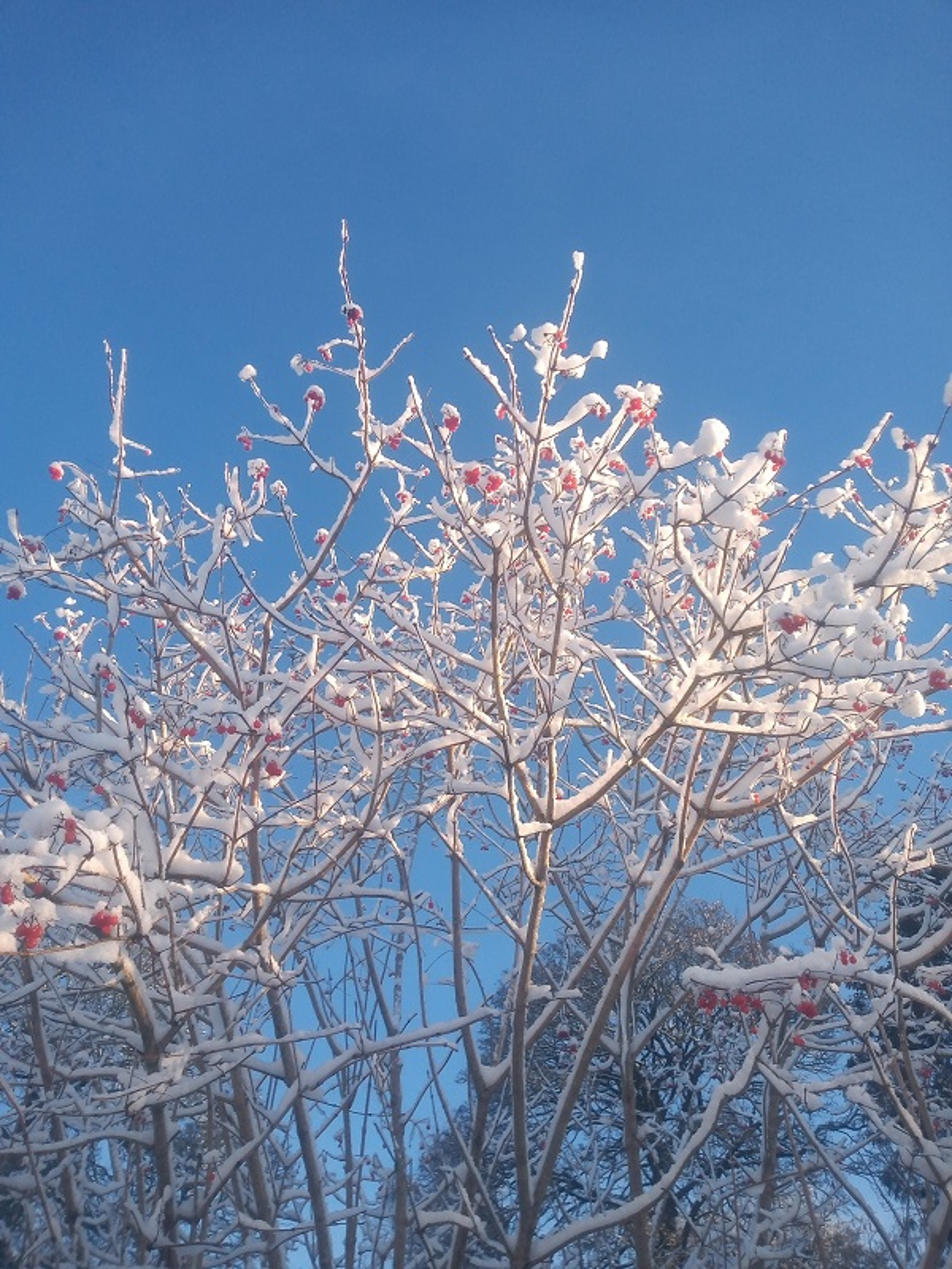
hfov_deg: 66.0
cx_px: 476
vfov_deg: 81.7
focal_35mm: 20
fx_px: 733
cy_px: 634
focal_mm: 3.54
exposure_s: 1/447
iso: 113
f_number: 2
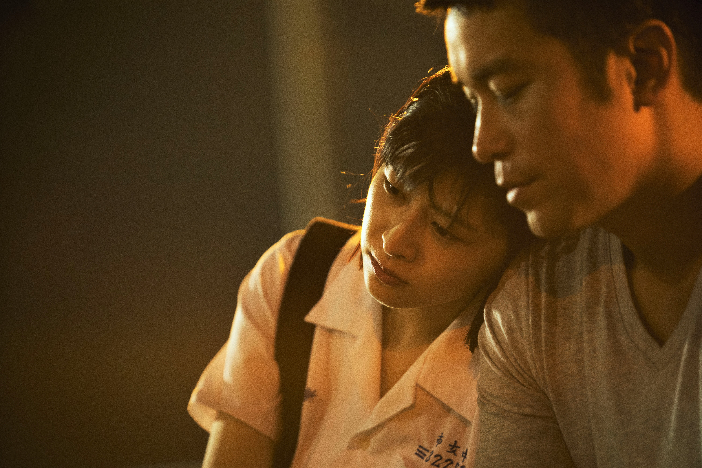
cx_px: 351
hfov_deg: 10.5
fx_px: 3802
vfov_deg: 7.0
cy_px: 234
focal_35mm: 195
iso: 2000
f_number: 2.8
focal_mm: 195
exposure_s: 1/80
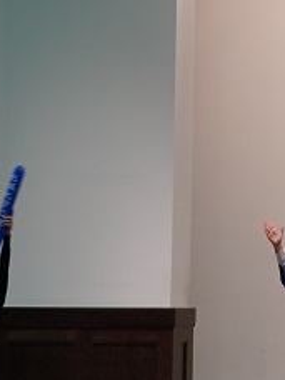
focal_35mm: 208
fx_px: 2283
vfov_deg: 9.5
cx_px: 600
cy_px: 126
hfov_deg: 6.9
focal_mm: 58
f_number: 5
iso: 1000
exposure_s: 1/160
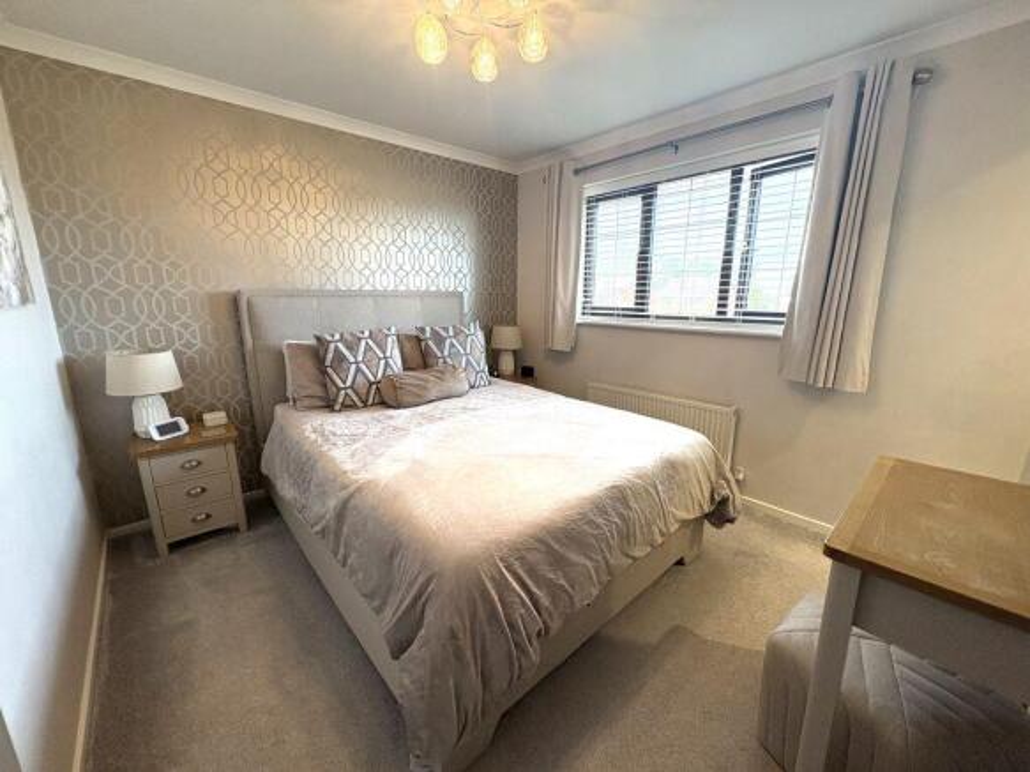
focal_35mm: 14
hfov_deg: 102.1
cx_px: 515
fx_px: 416
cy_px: 386
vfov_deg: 85.7
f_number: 2.2
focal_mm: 2.22
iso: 250
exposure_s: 1/100
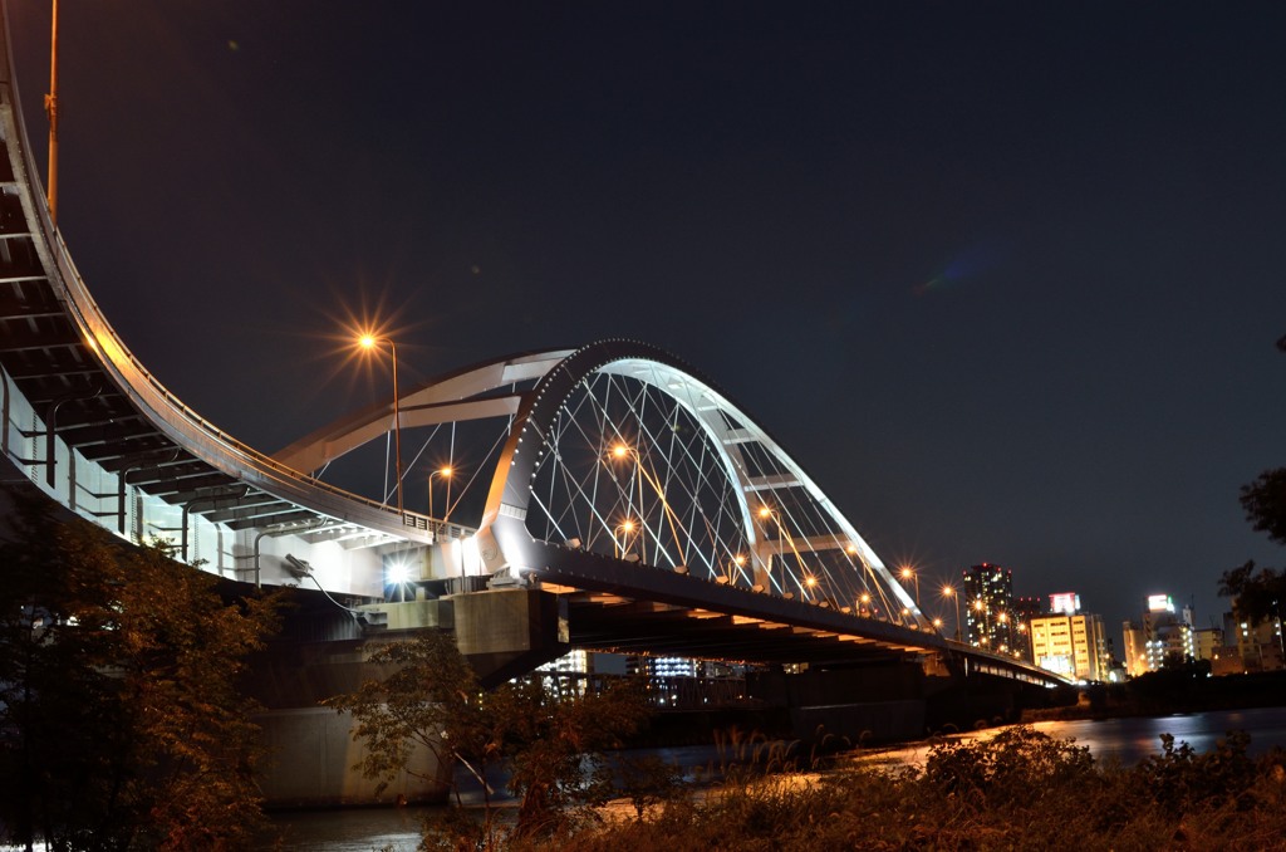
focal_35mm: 42
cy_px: 426
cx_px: 643
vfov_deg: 31.7
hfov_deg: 46.5
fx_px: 1497
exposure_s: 3
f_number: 8
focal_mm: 28
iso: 160
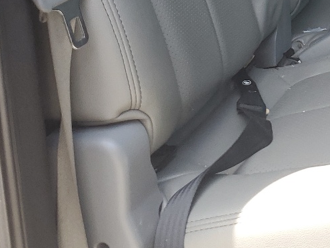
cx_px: 345
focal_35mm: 84
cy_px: -80
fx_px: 801
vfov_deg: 16.5
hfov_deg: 22.2
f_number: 1.5
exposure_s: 1/250
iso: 50
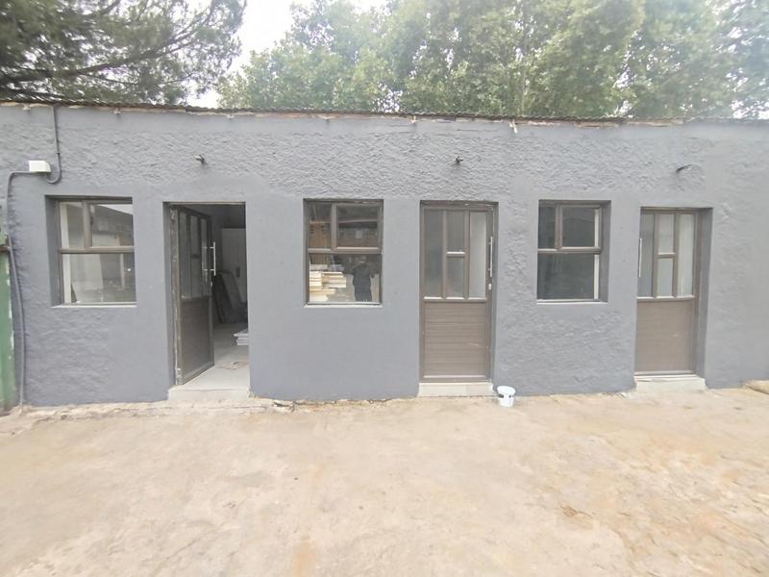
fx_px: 333
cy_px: 288
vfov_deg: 81.7
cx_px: 384
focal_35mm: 15
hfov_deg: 98.2
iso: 50
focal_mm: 1.65
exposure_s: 1/613
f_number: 2.2
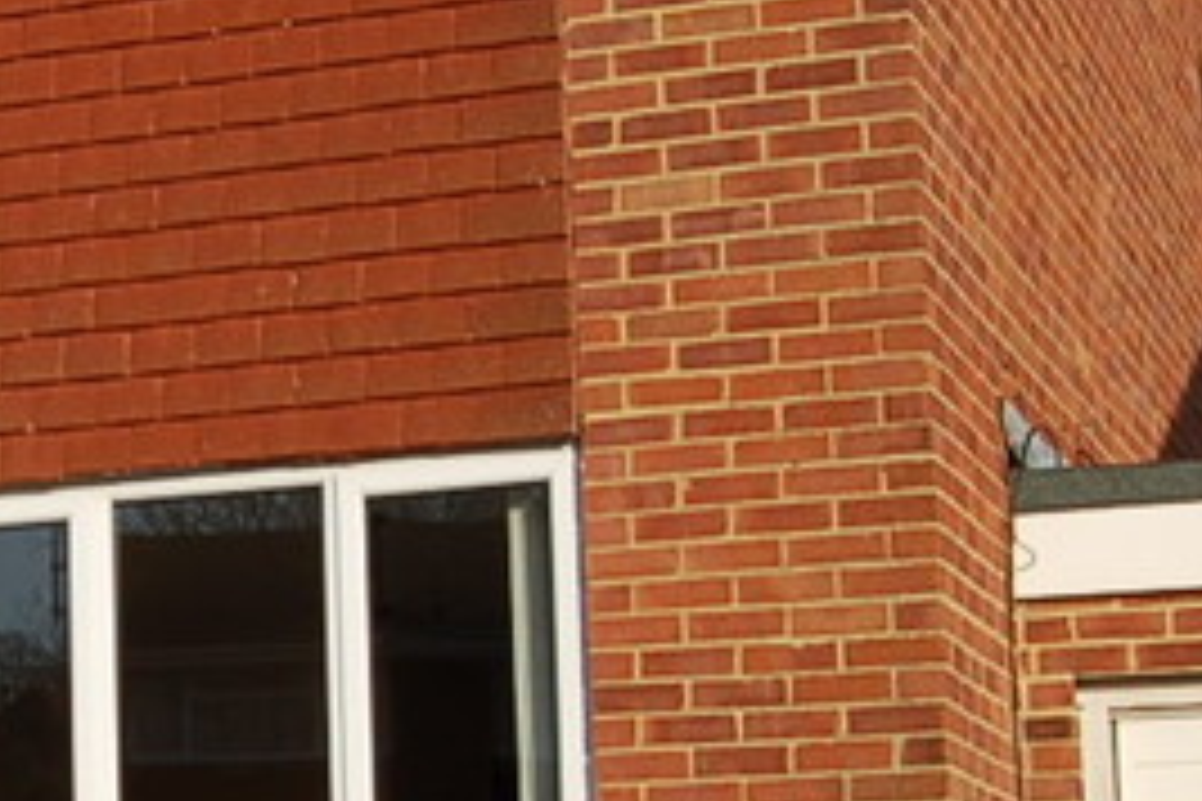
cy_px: 574
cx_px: -14
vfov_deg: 11.9
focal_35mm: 115
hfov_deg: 17.4
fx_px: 3839
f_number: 10
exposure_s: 1/400
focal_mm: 20
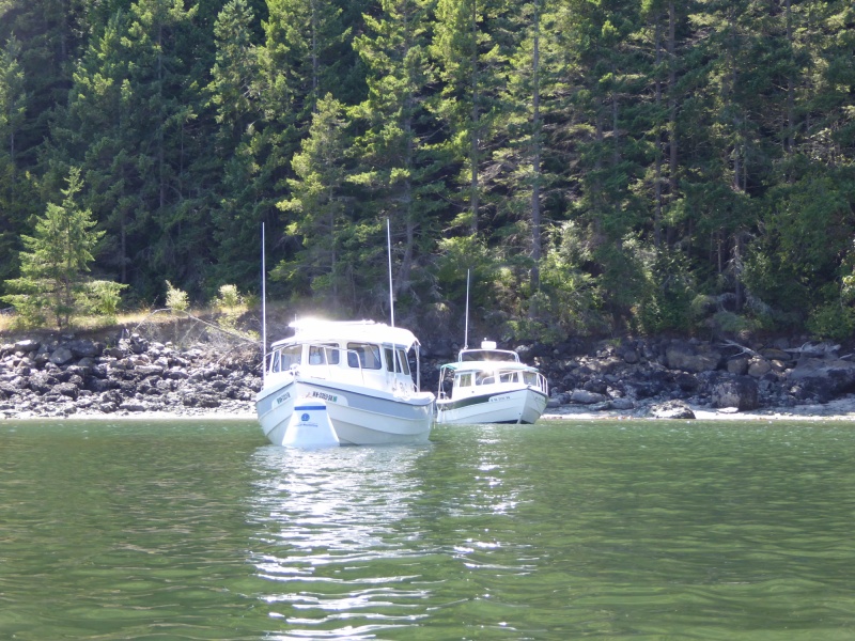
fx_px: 2890
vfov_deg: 12.7
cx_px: 428
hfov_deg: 16.8
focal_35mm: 117
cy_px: 320
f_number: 5.1
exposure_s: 1/160
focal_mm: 19
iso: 200
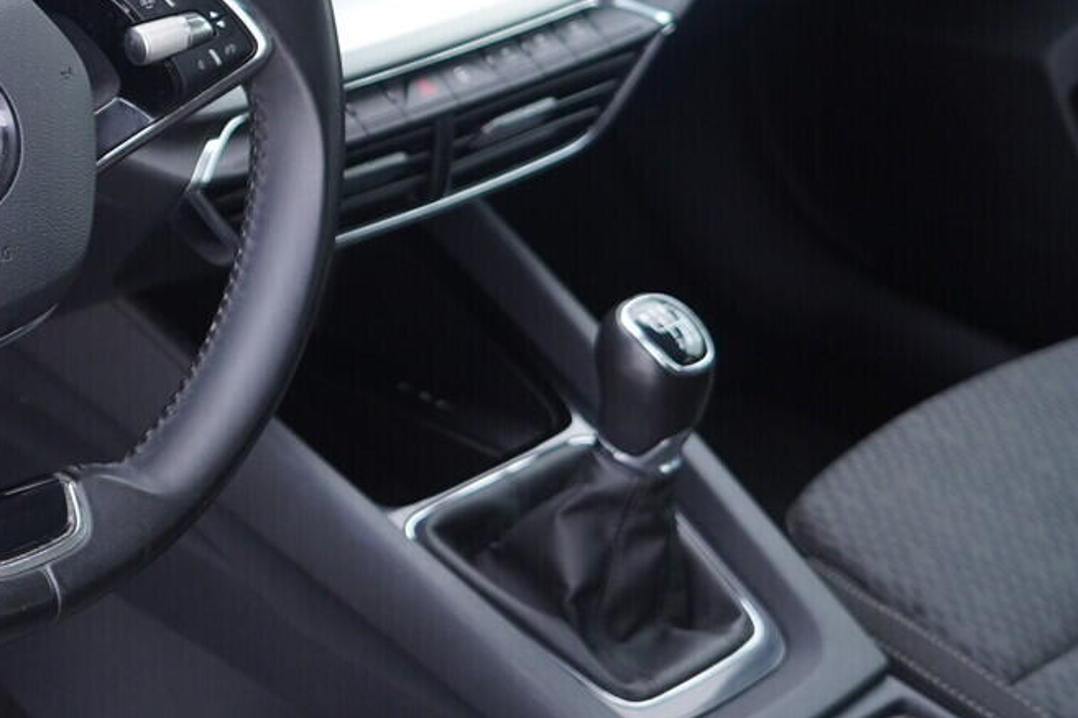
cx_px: -99
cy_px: 128
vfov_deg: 17.1
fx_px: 2365
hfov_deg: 24.1
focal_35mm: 79
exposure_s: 1/40
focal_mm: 24
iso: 250
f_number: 2.8
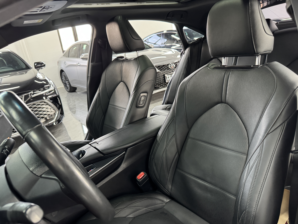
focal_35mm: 24
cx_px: 149
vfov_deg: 56.8
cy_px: 112
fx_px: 207
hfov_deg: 71.6
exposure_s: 1/60
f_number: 1.78
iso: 500
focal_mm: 6.76
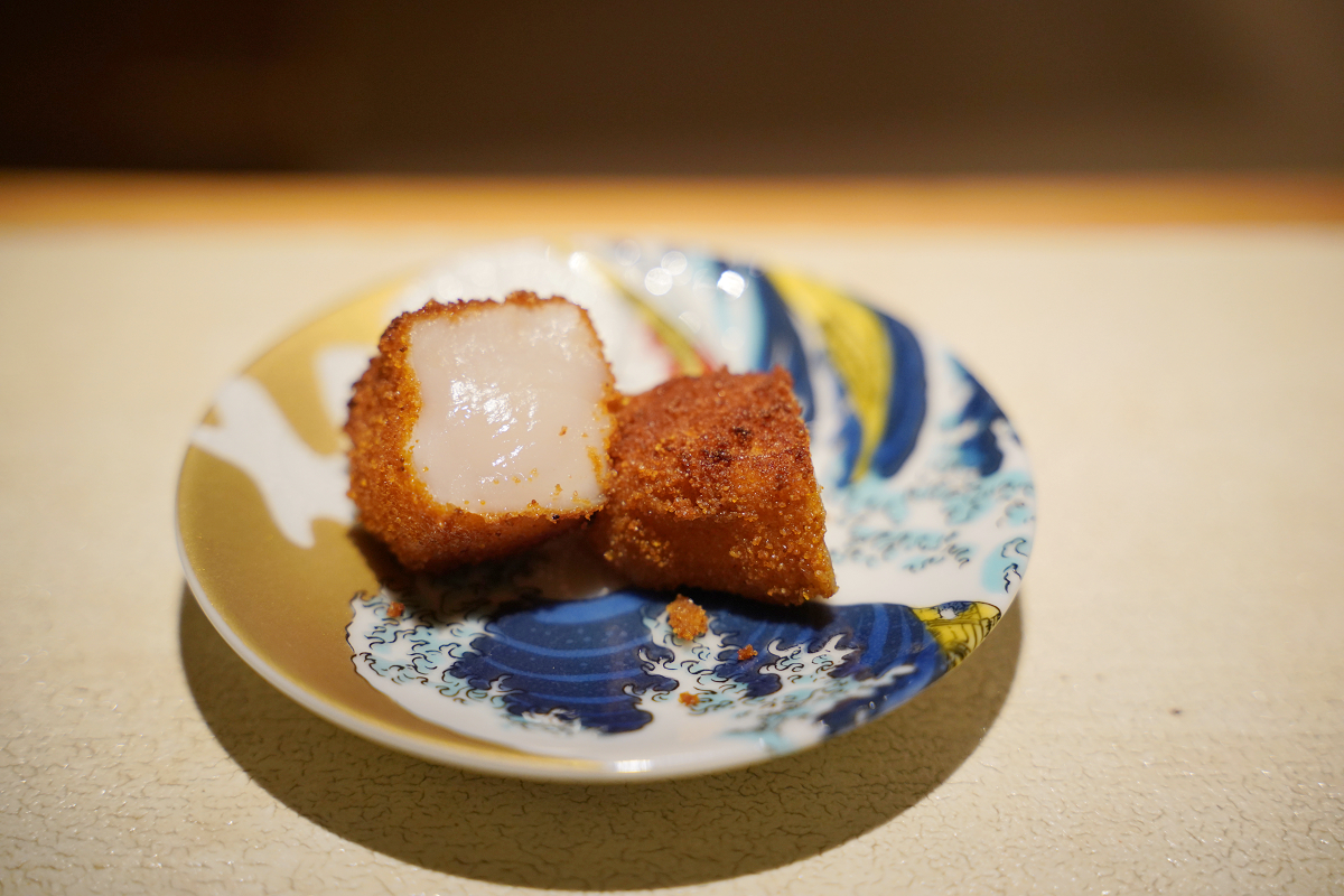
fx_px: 2800
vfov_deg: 18.2
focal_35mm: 75
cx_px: 672
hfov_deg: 27.0
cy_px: 448
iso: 1250
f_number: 4
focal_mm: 75
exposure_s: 1/80
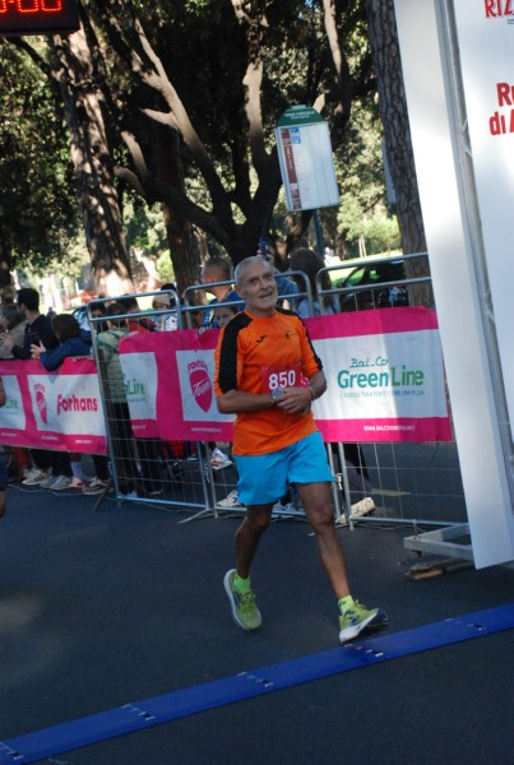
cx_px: 257
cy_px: 382
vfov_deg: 30.4
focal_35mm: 66
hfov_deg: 20.7
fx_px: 1406
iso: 1000
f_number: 4.8
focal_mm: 44
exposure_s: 1/500
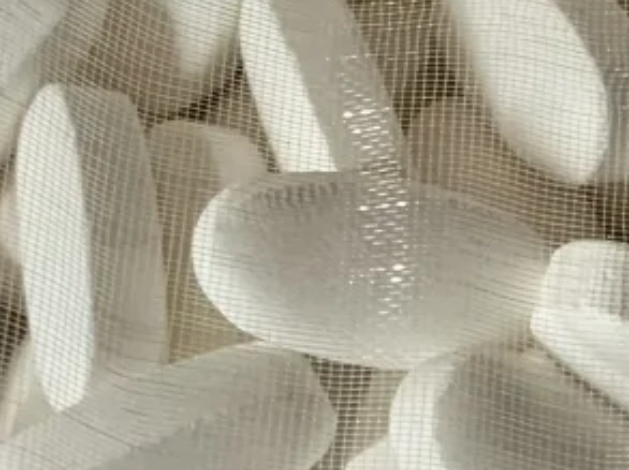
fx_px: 1742
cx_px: 472
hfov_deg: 20.3
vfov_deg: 15.3
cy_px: 373
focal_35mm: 96
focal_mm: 4.25
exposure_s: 1/110
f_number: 1.8
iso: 100
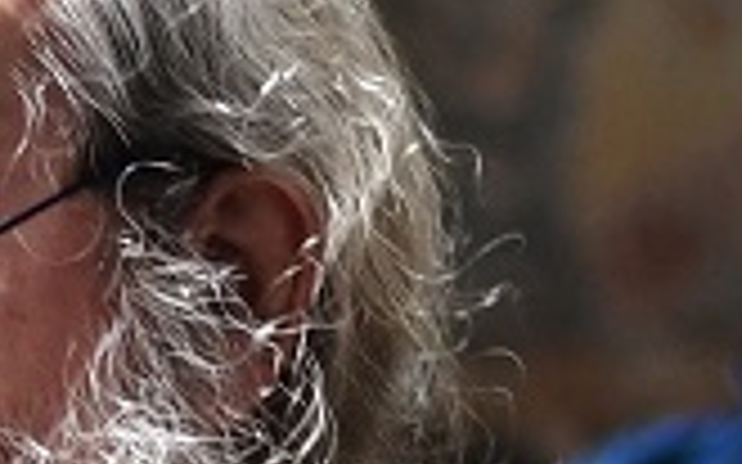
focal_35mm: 555
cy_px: 1027
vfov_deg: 2.4
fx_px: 11219
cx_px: -180
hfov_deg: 3.8
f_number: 2.2
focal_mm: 50
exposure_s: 1/100
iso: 1600
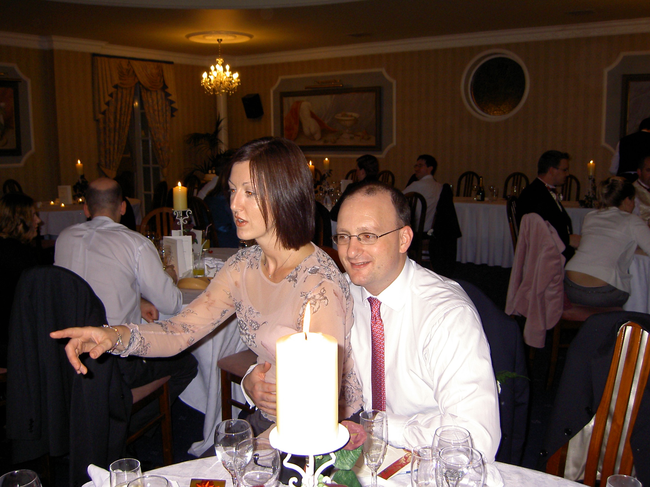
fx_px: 638
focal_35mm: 34
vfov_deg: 41.8
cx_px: 325
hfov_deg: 54.0
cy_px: 244
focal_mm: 5.6
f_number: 2.8
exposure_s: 1/60
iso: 100
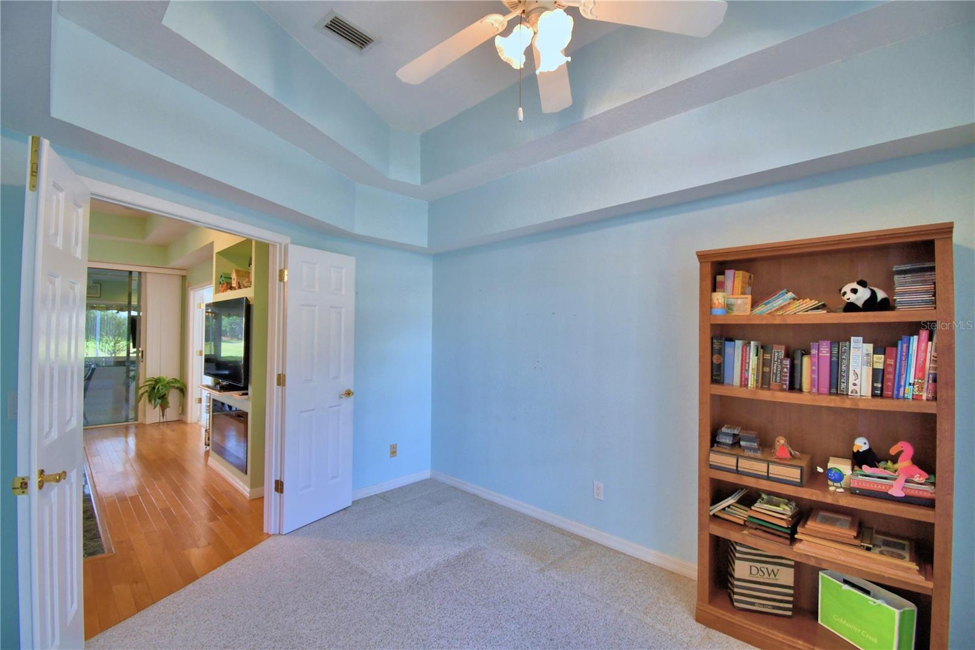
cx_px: 488
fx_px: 406
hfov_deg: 100.4
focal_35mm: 15
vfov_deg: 77.3
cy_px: 325
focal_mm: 10
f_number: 4.5
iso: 400
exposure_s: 1/50
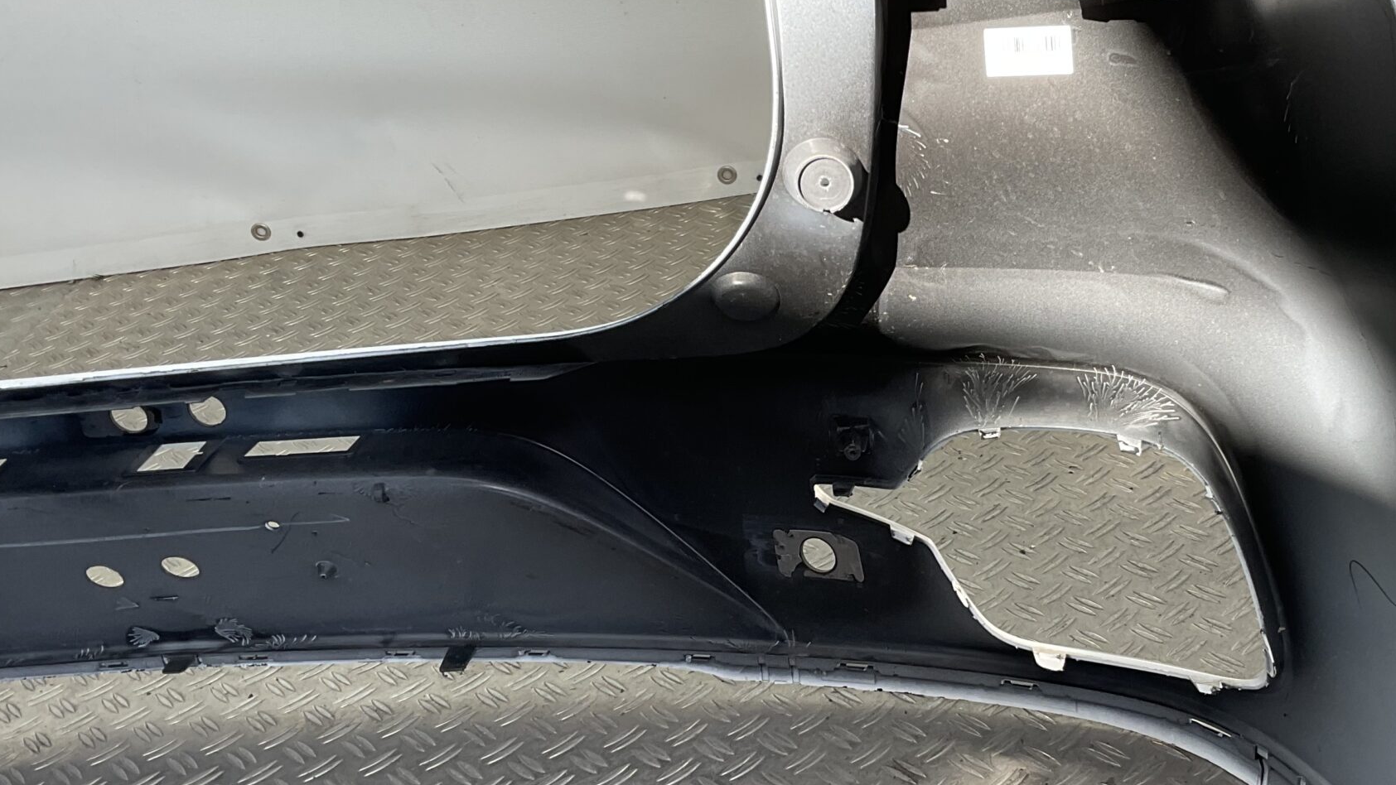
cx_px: 855
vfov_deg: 24.9
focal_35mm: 48
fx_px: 1777
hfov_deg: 42.6
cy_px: 428
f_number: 1.8
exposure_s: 1/134
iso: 16
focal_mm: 3
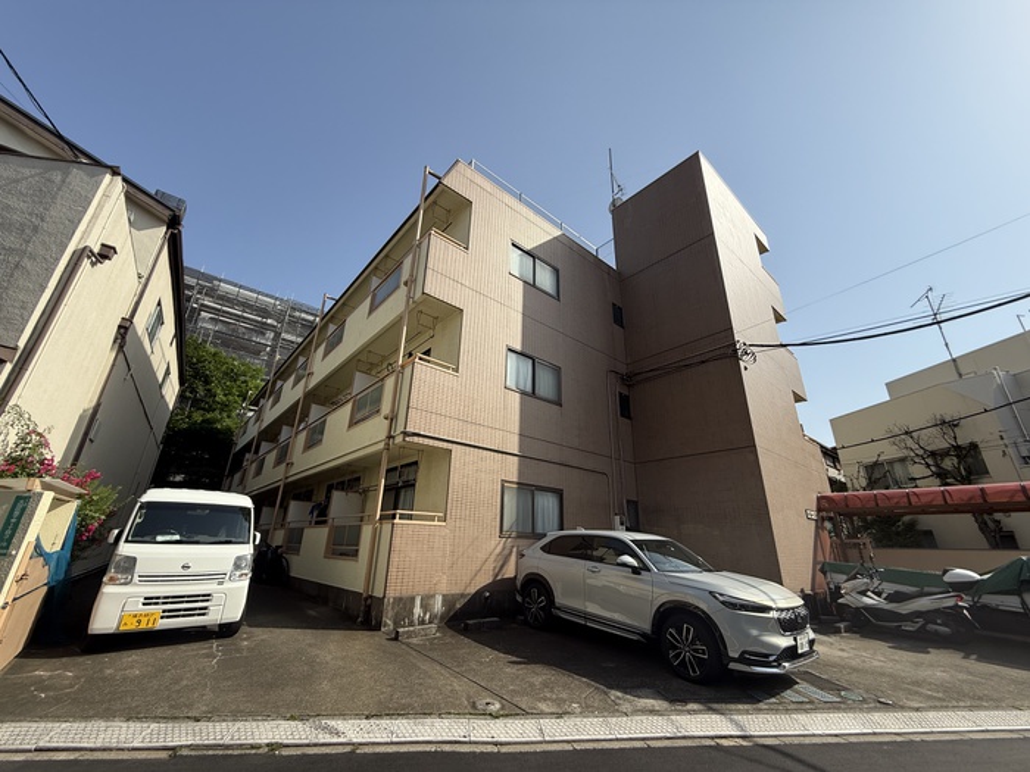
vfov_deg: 85.7
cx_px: 515
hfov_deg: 102.1
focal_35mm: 14
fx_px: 417
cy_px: 386
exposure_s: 1/1399
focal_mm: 2.22
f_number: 2.2
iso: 50
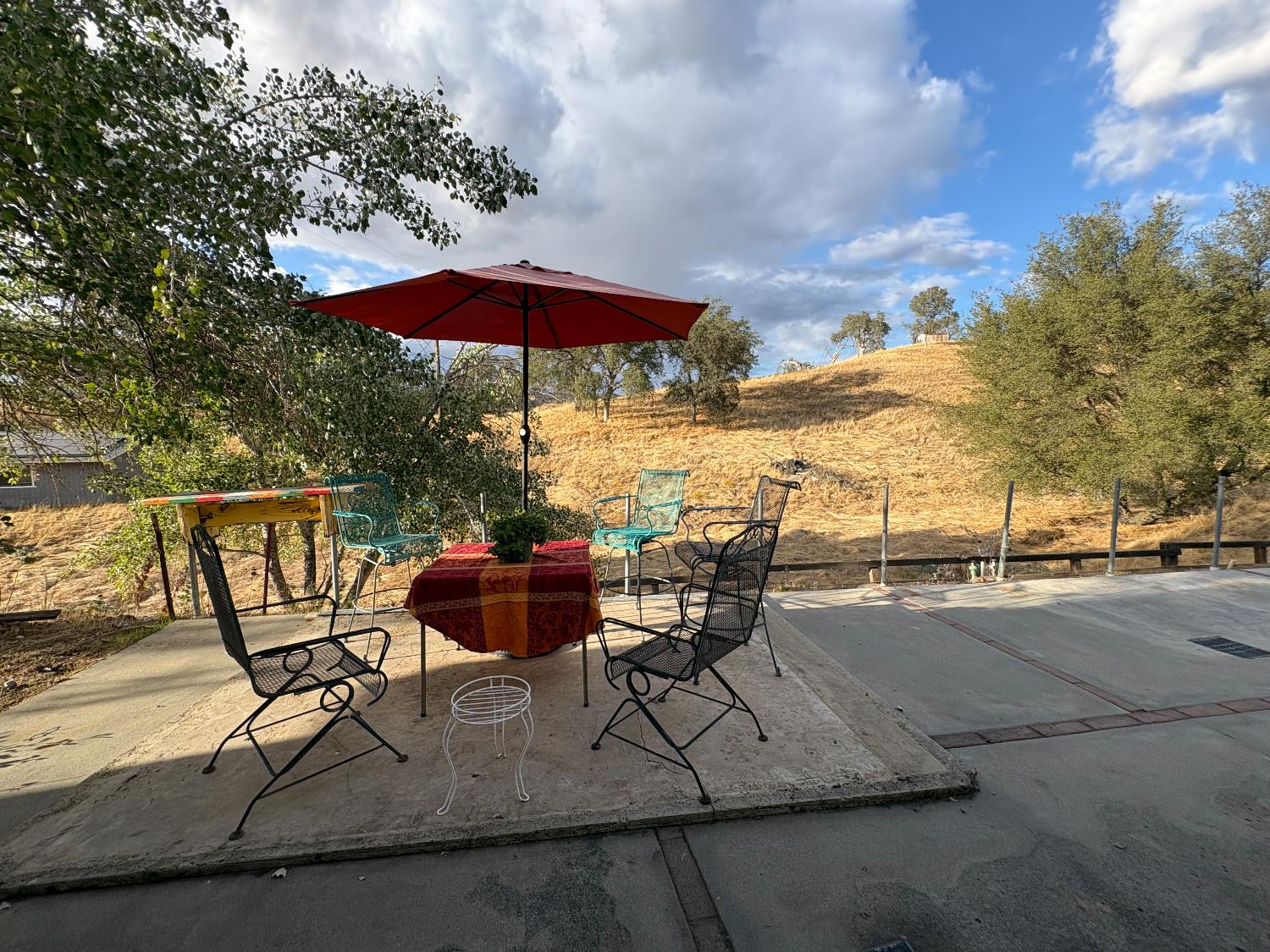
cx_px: 635
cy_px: 476
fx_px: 514
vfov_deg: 85.7
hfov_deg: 102.1
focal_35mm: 14
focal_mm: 2.22
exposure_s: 1/831
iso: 40
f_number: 2.2
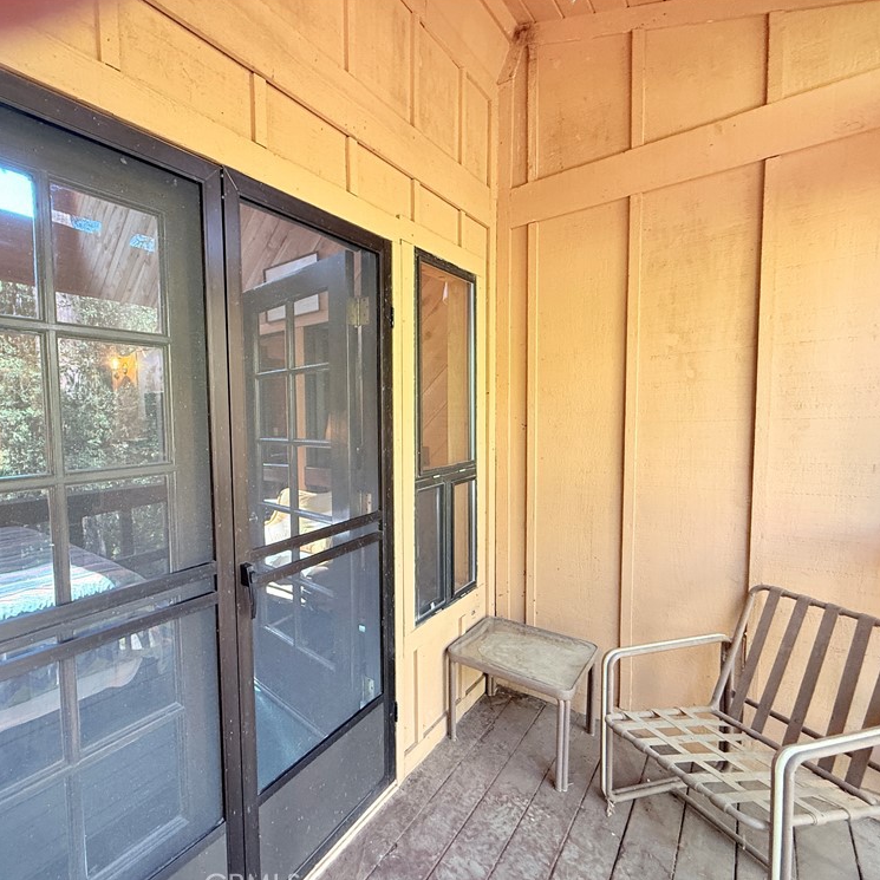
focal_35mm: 17
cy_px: 448
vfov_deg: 84.0
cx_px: 300
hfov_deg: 81.4
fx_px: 489
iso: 320
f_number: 2.2
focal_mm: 2.22
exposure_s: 1/60
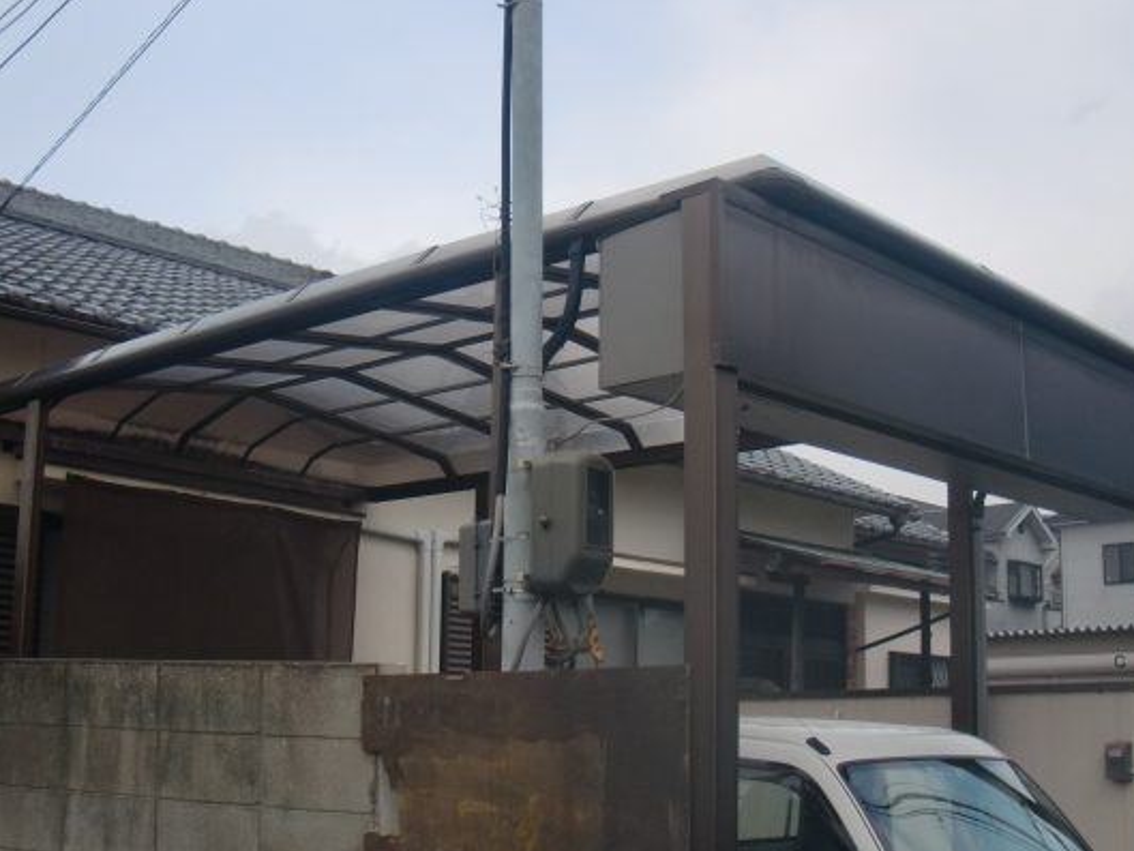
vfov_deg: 31.5
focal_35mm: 46
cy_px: 439
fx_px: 1507
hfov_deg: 41.2
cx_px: 512
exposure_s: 1/200
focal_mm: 6.66
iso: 64
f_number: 3.9
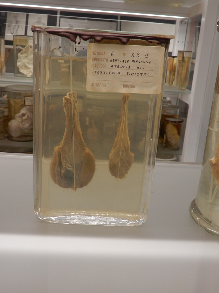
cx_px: 110
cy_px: 146
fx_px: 321
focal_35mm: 38
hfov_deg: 37.7
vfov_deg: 49.0
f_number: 4
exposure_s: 1/30
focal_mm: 6.8
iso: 110
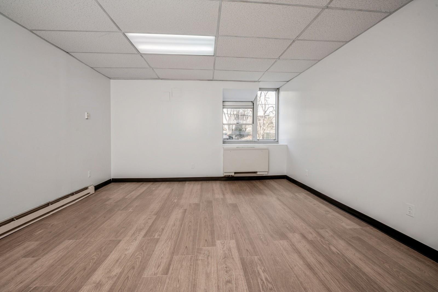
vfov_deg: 81.1
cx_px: 219
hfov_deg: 104.3
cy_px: 146
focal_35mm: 14
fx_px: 170
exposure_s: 1/20
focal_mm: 14
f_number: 11
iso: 200
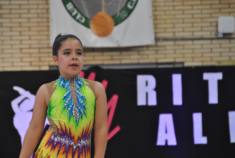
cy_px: 88
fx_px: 1601
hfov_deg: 8.4
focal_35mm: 245
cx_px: 103
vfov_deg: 5.6
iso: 800
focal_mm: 140
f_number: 6
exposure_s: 1/160
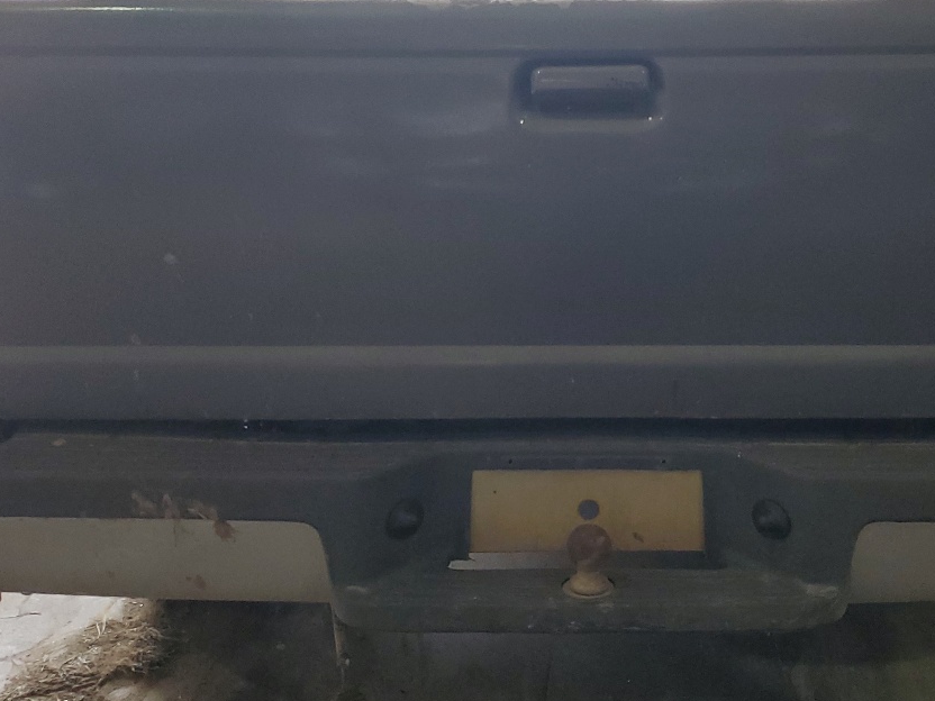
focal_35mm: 50
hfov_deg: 38.0
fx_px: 1351
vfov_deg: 29.0
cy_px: 274
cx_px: 581
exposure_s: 1/120
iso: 88
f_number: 1.5
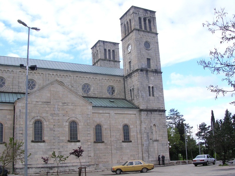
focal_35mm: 38
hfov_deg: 49.0
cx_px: 118
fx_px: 258
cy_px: 88
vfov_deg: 37.7
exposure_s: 1/137
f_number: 5.6
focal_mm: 5.8
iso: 141
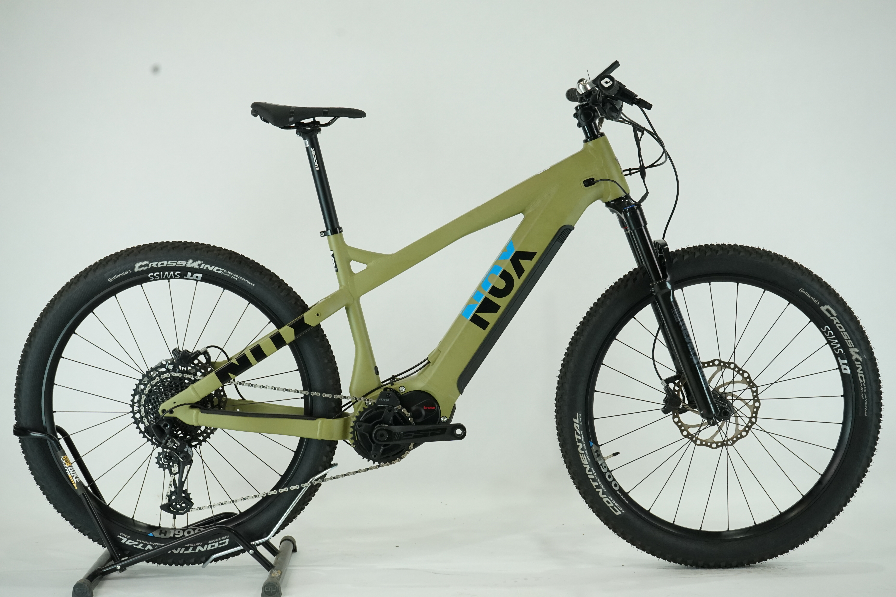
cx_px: 448
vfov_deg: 21.2
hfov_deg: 31.4
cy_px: 298
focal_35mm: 64
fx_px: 1593
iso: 2000
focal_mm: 64
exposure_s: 1/200
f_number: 8
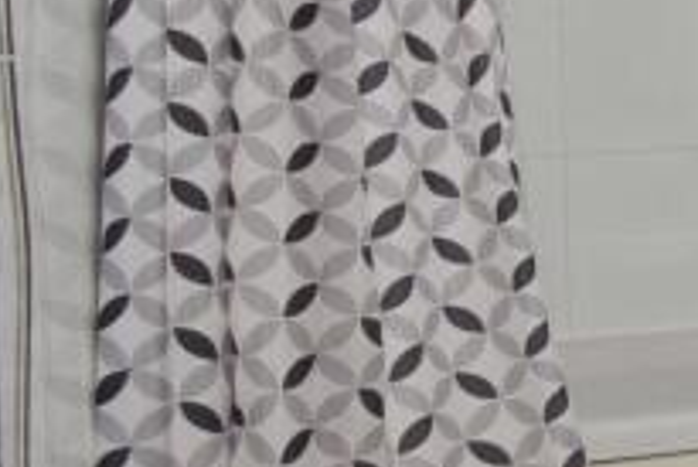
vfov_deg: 17.8
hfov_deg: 15.9
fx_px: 1455
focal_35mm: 75
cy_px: 19
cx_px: 1604
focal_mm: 10
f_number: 11
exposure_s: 1/60
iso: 1000
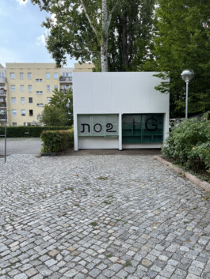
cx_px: 105
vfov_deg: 67.3
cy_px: 140
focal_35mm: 26
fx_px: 210
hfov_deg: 53.1
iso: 50
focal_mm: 5.1
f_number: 1.6
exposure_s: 1/943
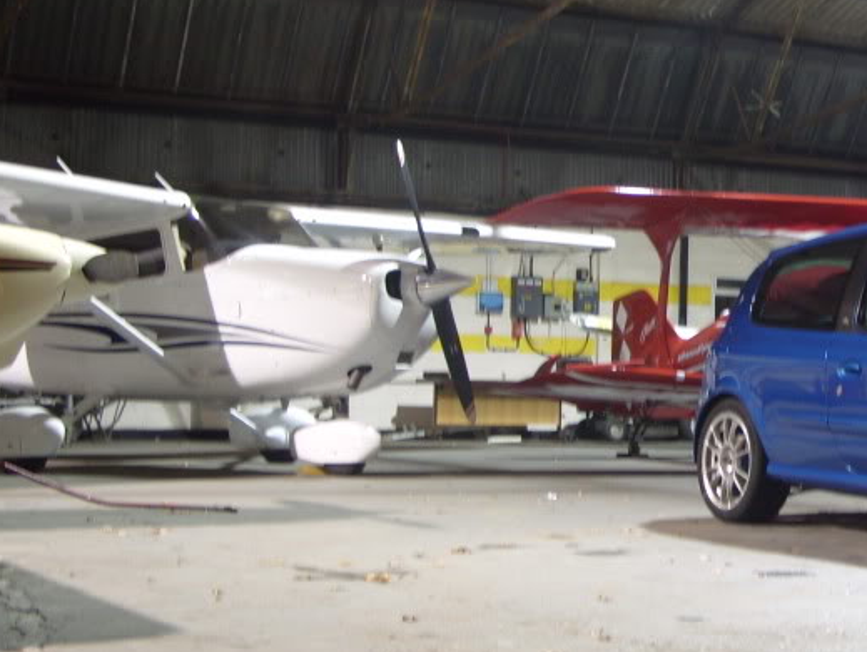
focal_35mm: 69
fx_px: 1729
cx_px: 792
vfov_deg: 21.3
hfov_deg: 27.1
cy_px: 261
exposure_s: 1
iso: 160
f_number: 2.8
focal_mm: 7.8
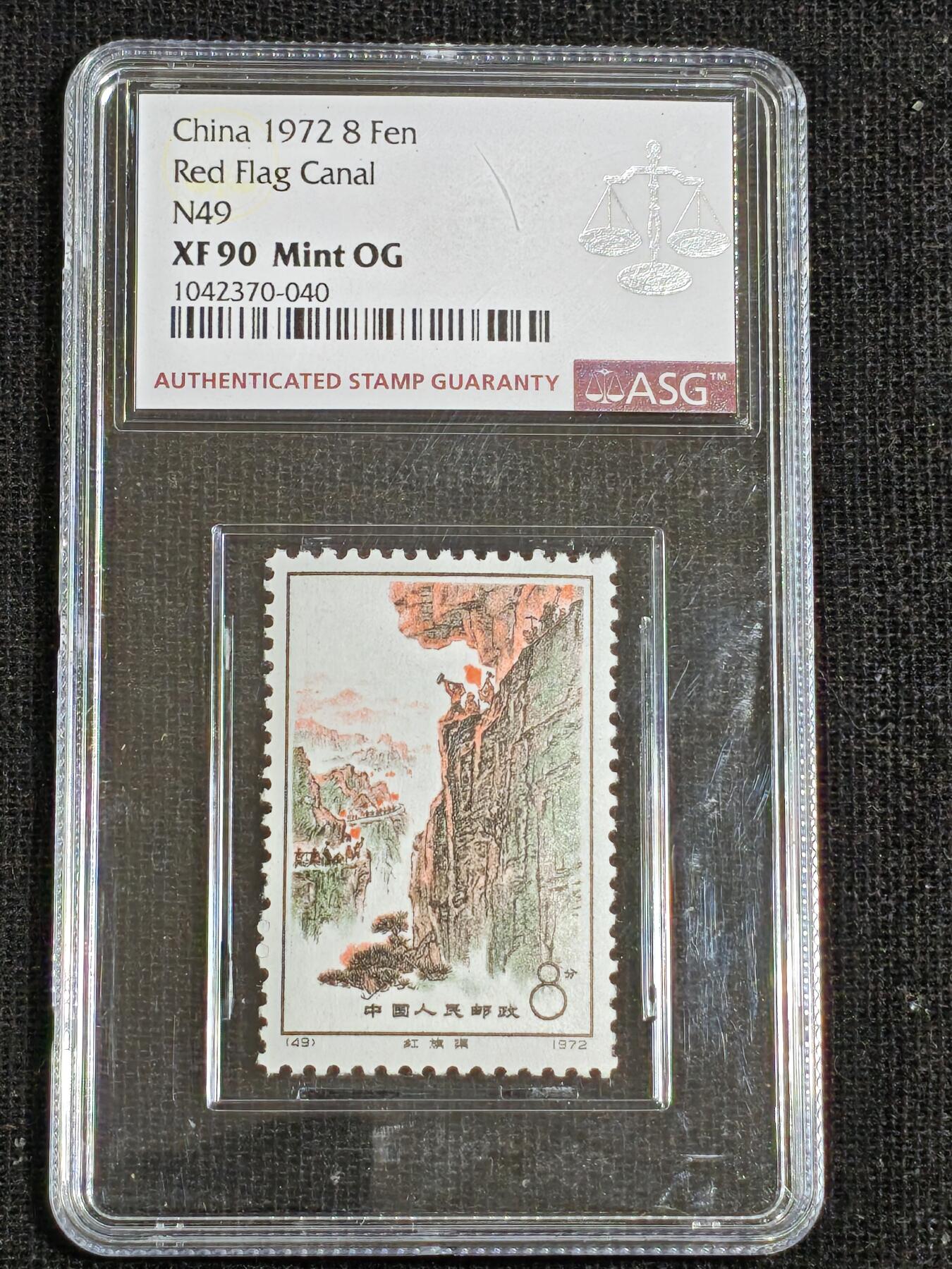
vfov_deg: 17.9
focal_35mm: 110
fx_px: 4034
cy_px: 634
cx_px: 476
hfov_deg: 13.5
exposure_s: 1/528
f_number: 1.5
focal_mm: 4.94
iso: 50
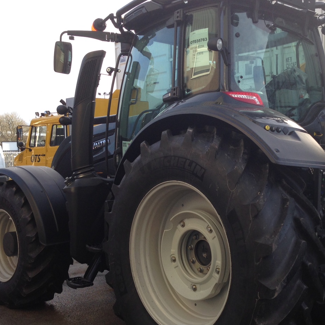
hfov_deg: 33.1
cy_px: 171
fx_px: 542
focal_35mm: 51
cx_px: 213
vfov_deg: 33.4
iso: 50
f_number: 2.4
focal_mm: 4.12
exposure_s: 1/288
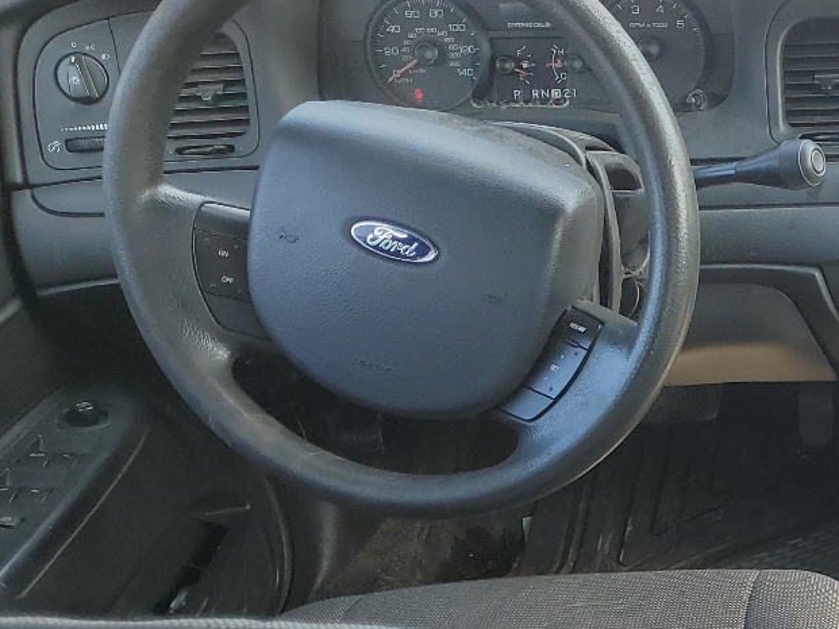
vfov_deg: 21.1
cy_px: 651
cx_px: 1063
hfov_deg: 25.3
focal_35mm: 67
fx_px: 1624
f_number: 1.5
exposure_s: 1/217
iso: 50
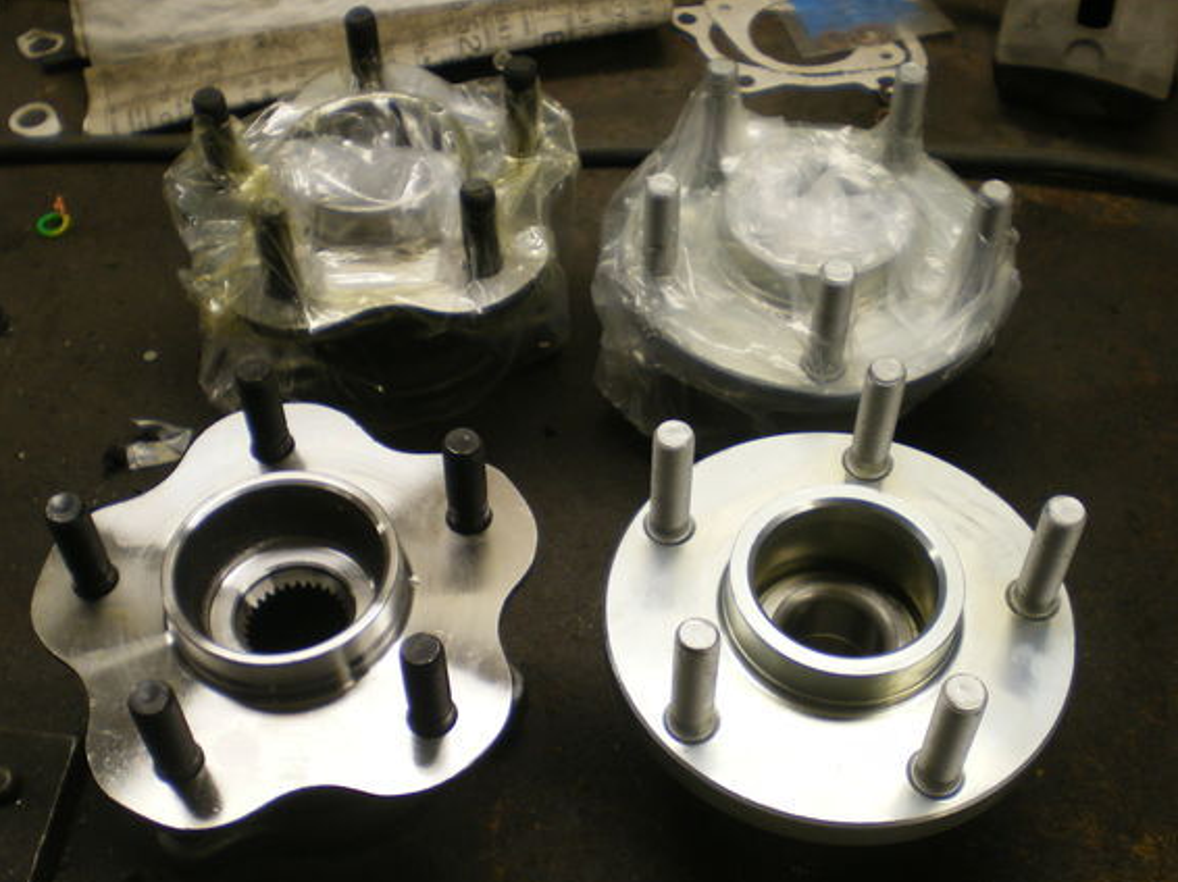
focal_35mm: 43
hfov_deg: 43.9
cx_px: 562
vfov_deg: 33.6
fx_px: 1463
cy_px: 464
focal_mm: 6.3
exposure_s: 1/30
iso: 100
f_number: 3.1
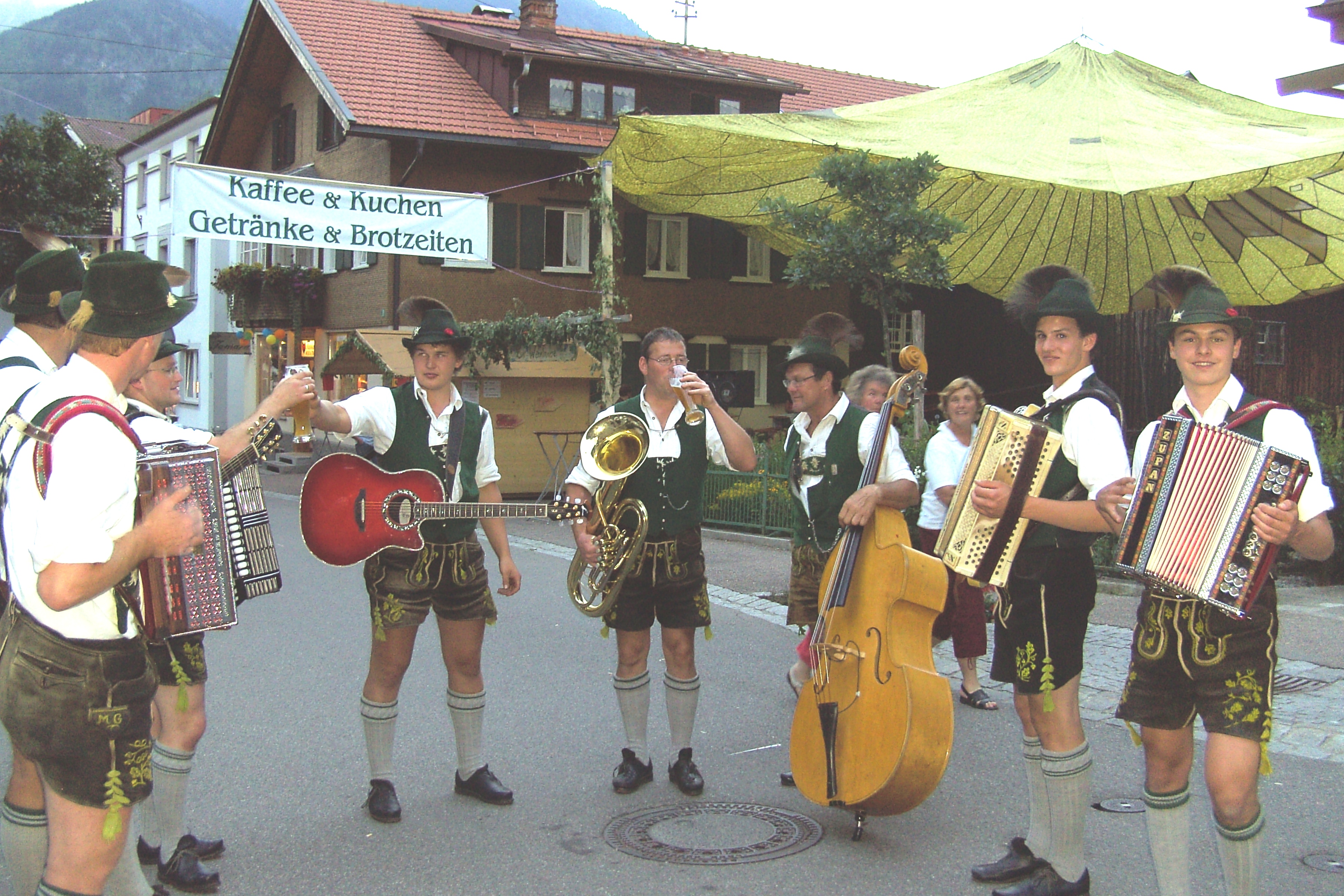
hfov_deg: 49.6
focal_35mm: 39
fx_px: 1456
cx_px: 666
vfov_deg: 34.2
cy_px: 418
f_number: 2.8
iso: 100
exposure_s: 1/47
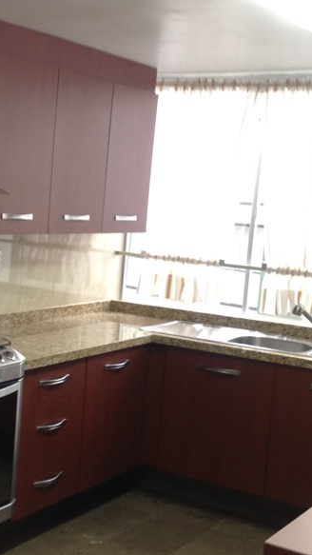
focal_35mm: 67
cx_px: 43
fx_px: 985
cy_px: 305
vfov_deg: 31.4
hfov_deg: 17.8
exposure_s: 1/30
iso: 50
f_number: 2.4
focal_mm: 4.28
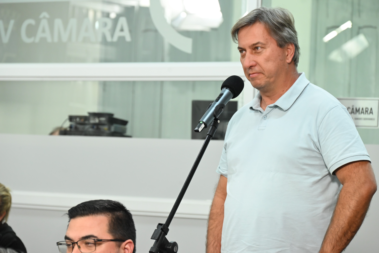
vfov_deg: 10.2
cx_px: 190
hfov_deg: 15.2
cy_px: 126
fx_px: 1422
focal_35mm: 135
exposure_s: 1/80
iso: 3200
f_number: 6.3
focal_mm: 135
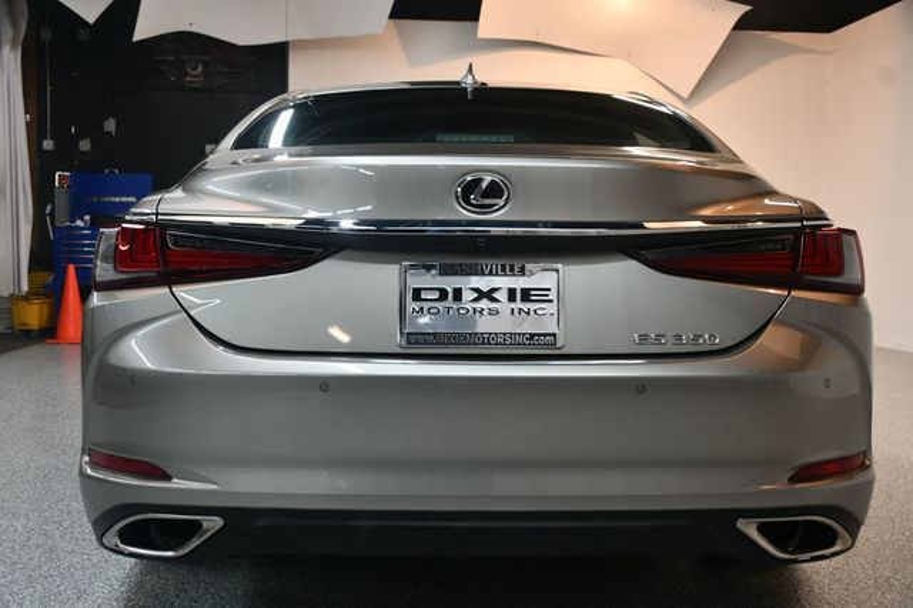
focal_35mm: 39
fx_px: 989
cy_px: 304
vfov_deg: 34.2
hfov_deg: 49.6
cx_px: 456
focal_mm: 26
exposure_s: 1/125
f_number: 3.8
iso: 1400
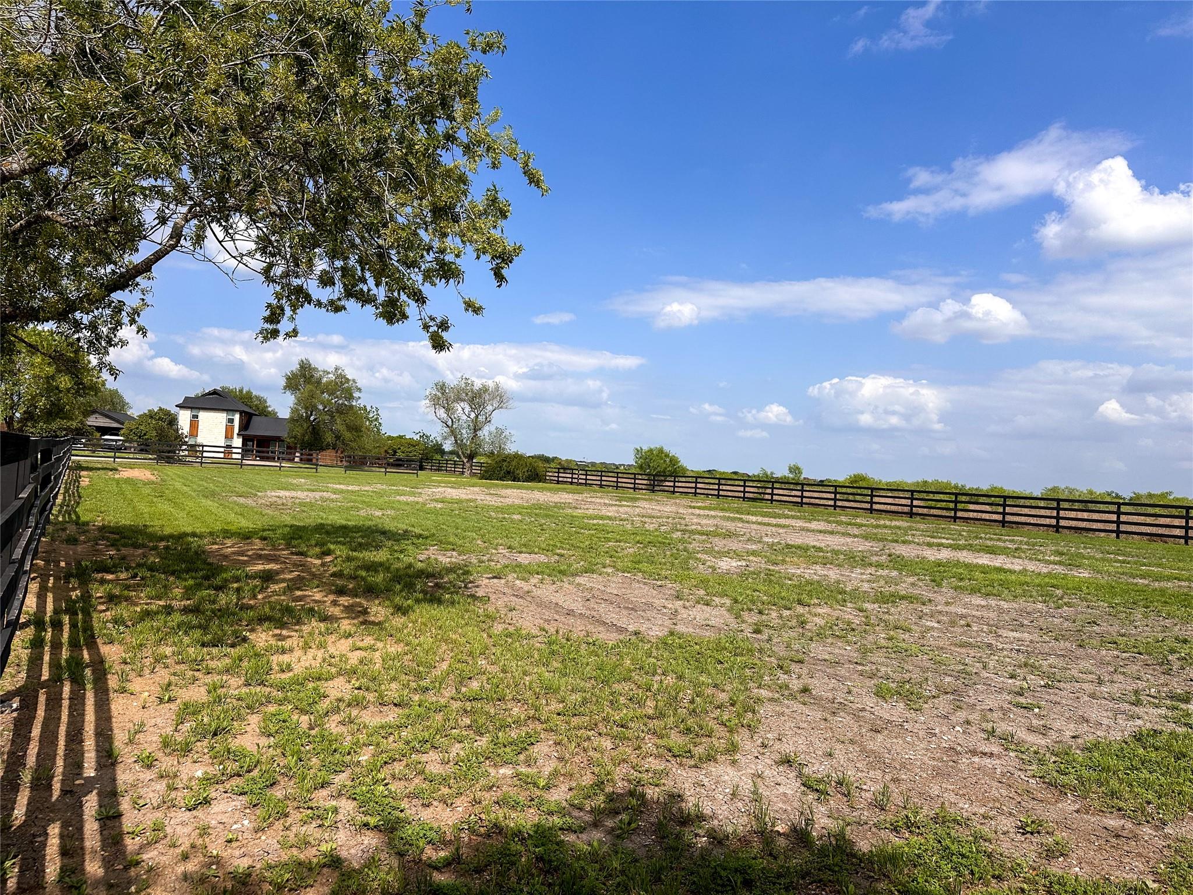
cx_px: 596
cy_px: 448
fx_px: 827
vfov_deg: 56.8
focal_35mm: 24
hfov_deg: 71.6
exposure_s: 1/6400
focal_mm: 6.86
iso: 80
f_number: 1.8
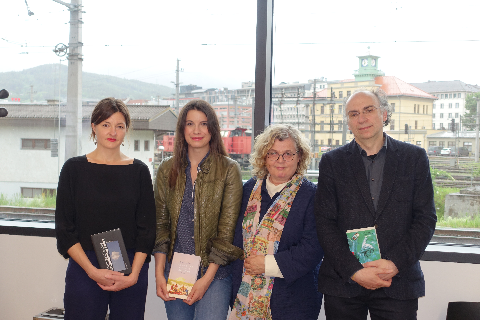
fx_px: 600
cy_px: 160
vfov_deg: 29.9
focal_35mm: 45
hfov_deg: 43.6
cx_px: 240
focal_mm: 16.39
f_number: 2.8
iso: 250
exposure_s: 1/50
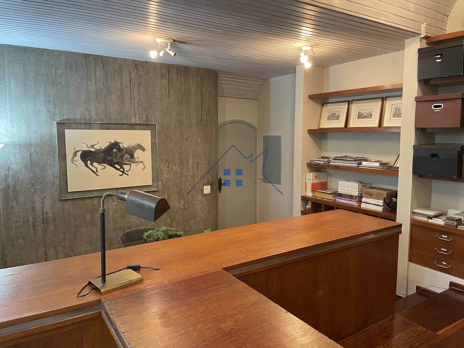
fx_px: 349
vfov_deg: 53.1
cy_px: 174
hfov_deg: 67.3
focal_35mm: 26
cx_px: 232
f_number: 1.6
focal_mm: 4.2
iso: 250
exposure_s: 1/60
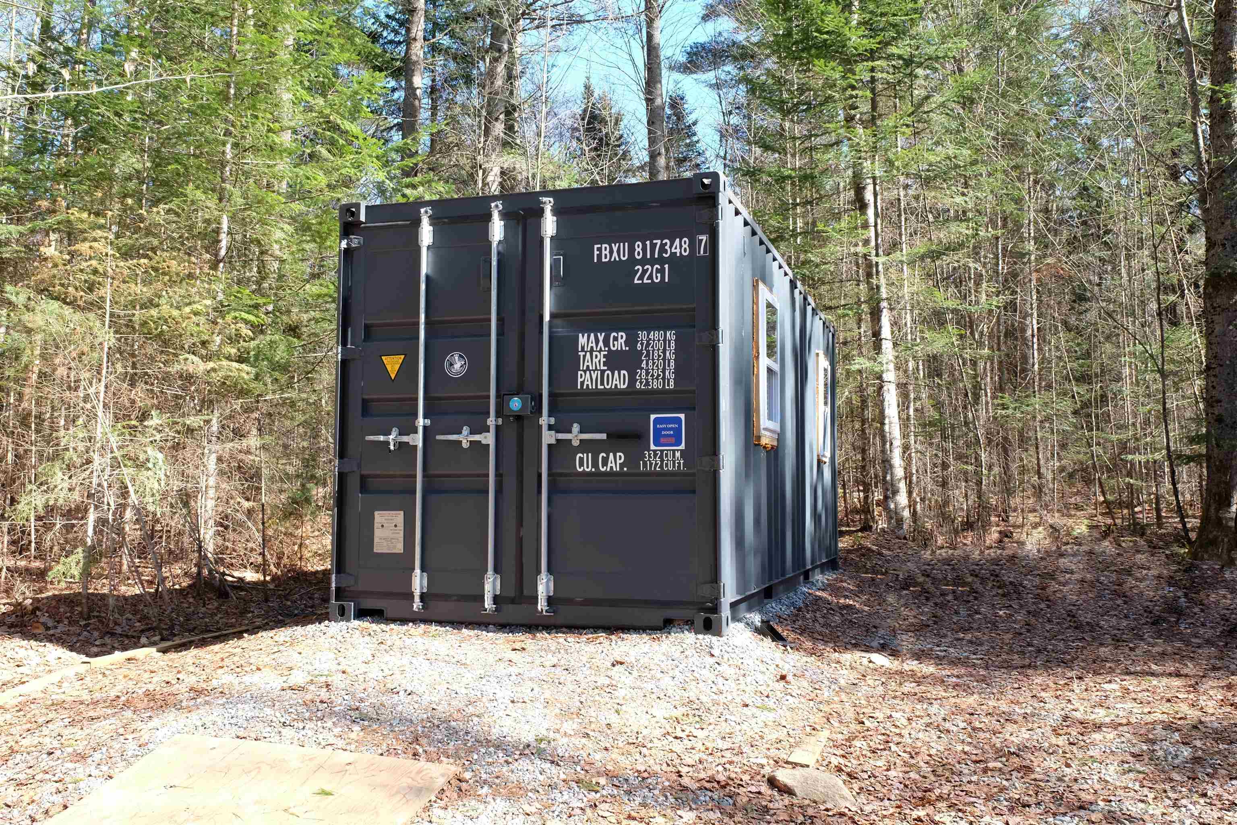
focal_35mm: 31
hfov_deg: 60.3
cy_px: 412
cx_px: 618
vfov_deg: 42.3
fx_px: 1065
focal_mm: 20.6
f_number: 7.1
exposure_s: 1/60
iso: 200
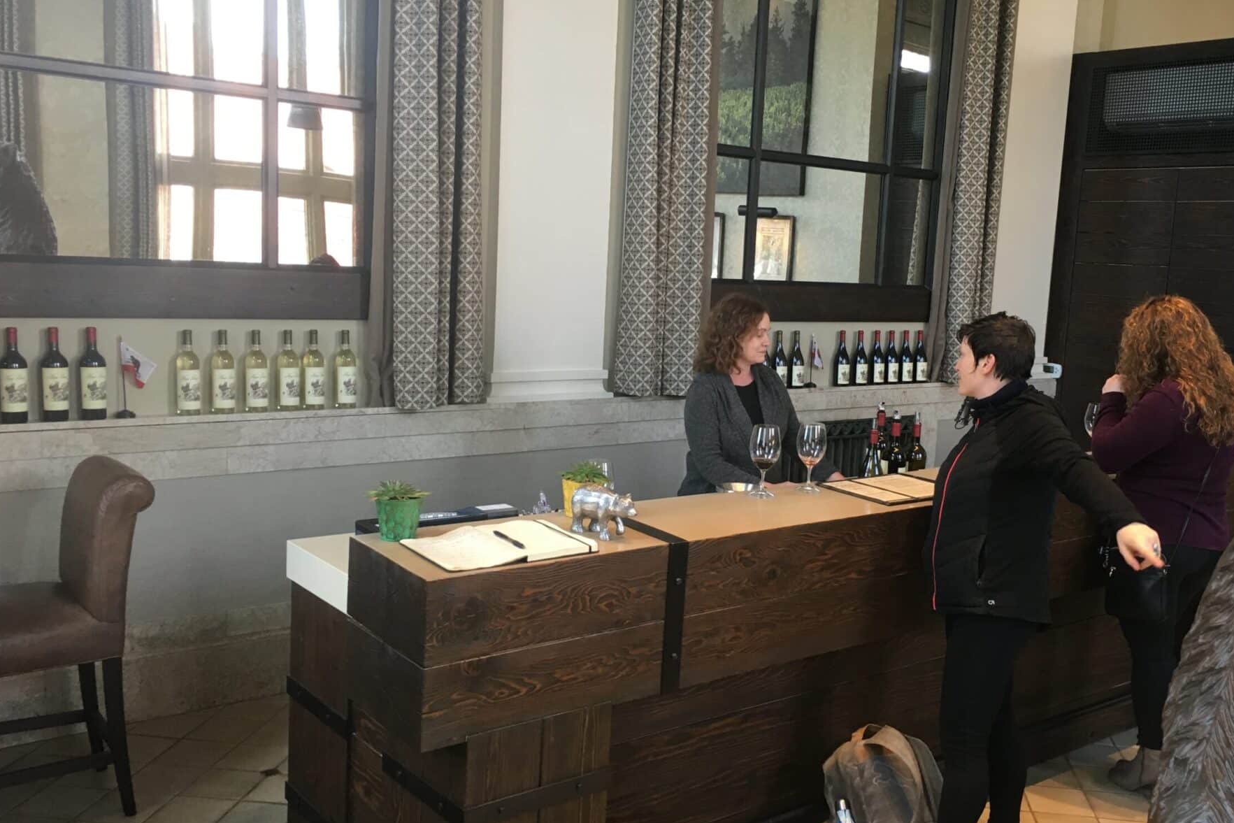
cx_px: 701
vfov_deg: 37.9
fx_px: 1200
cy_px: 413
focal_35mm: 35
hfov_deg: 54.3
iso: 40
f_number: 2.2
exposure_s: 1/30
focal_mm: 4.15
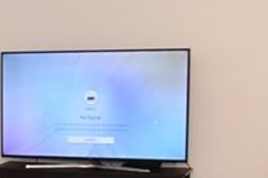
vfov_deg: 12.2
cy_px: 180
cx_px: -55
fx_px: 826
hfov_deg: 17.5
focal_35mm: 111
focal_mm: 10
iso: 400
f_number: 4
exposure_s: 1/60
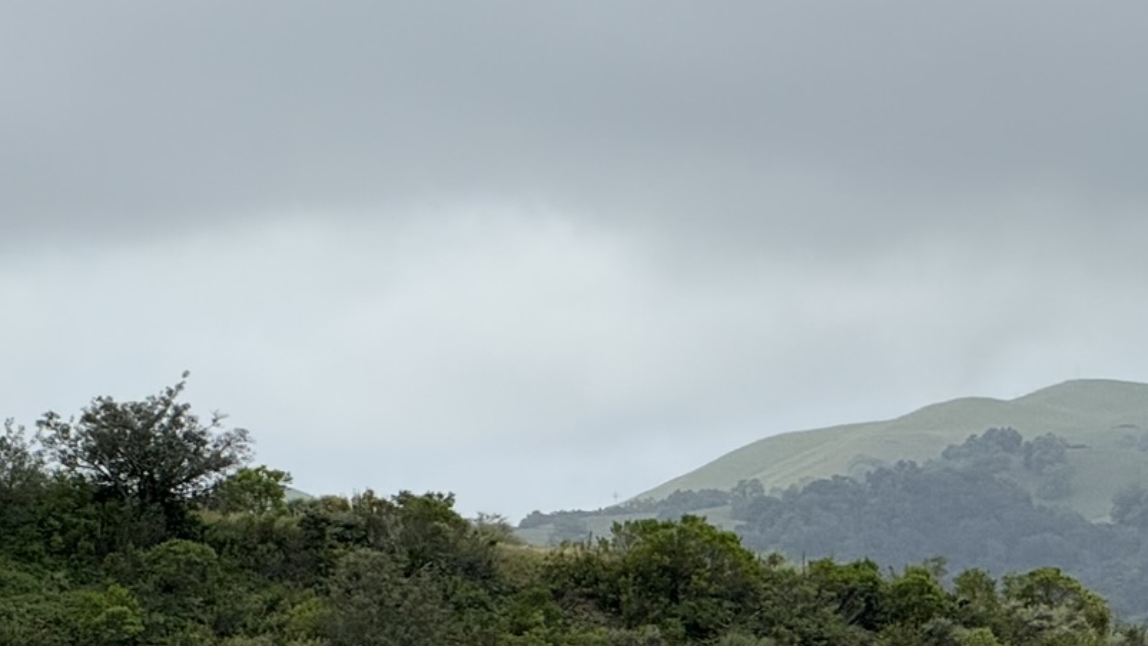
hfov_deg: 6.4
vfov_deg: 3.6
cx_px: -147
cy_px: 486
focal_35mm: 334
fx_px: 10166
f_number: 2.8
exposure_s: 1/2146
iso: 50
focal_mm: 15.66
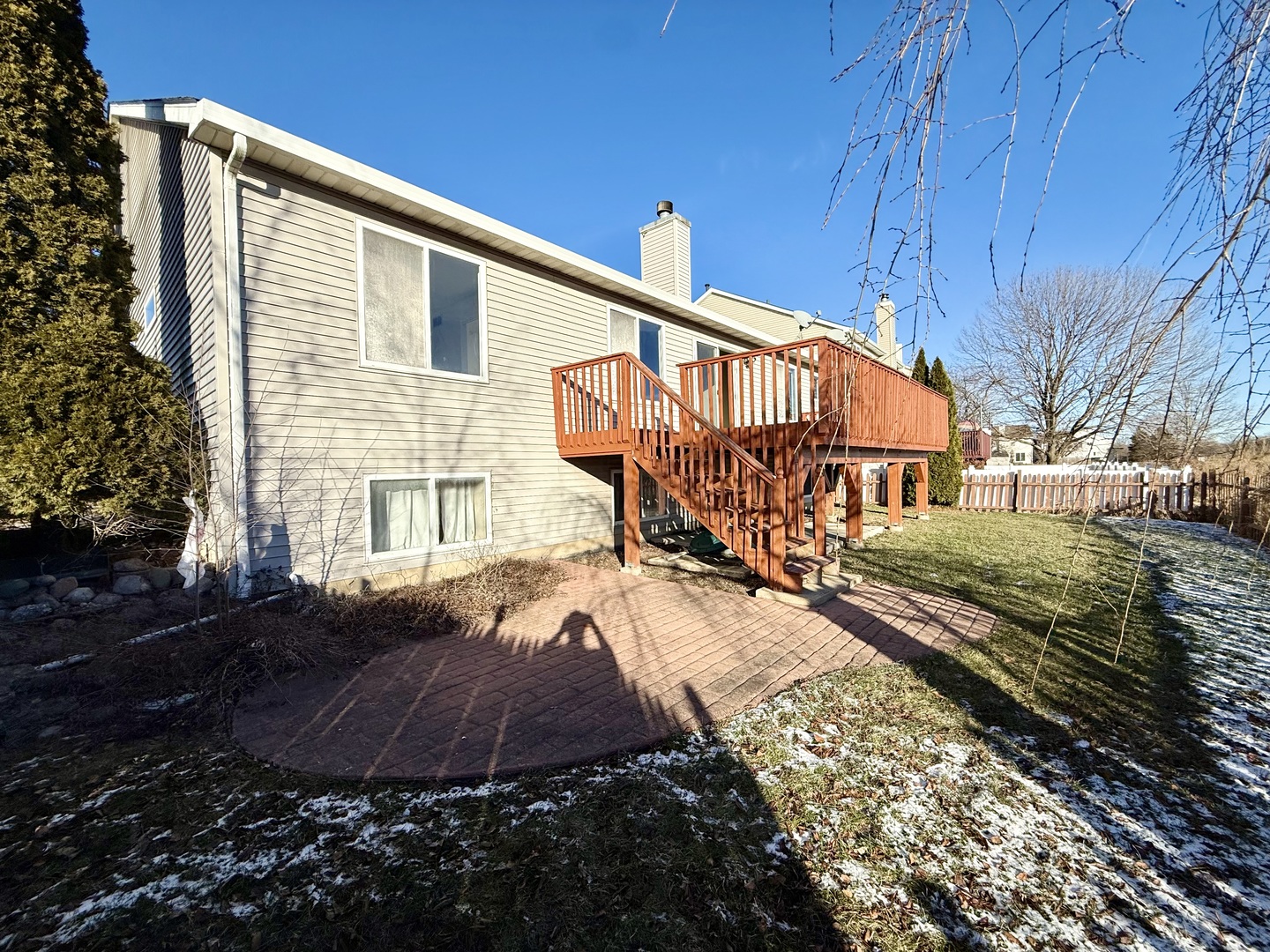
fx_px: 514
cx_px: 635
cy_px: 476
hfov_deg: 102.1
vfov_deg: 85.7
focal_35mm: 14
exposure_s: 1/2841
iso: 50
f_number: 2.2
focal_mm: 2.22
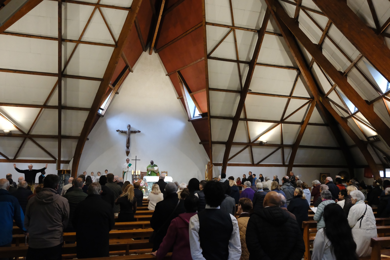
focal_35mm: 29
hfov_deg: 63.7
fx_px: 314
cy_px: 130
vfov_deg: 45.0
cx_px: 195
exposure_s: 1/210
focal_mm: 19.6
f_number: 5.6
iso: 6400
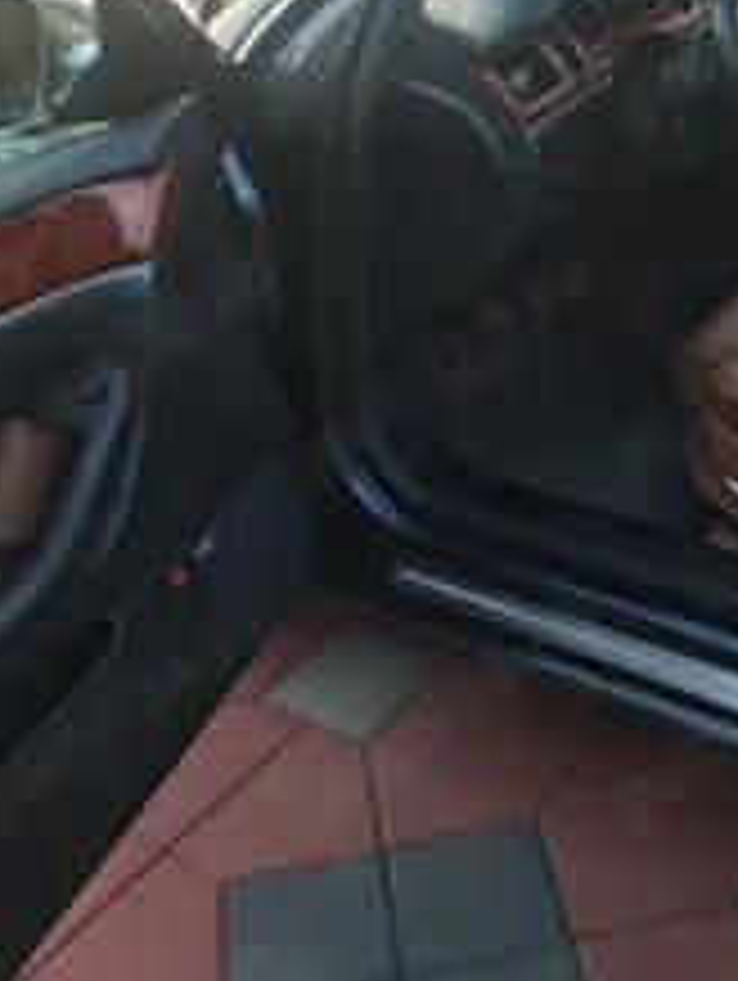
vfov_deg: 42.8
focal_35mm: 44
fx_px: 1248
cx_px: 603
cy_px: 441
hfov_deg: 32.0
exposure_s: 1/150
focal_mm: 6.83
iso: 100
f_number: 2
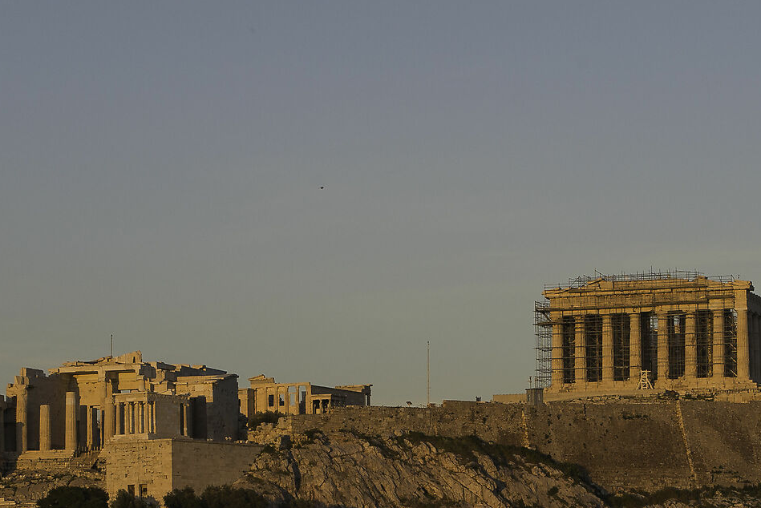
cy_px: 447
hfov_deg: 11.6
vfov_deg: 7.7
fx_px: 3744
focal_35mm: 177
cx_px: 431
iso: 200
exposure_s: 1/250
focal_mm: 70
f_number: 10
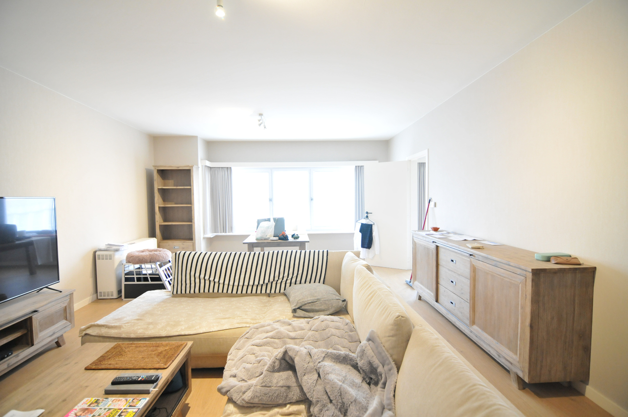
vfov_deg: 71.9
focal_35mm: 16
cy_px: 208
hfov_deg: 95.0
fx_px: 287
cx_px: 314
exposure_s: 1/60
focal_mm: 11
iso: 1100
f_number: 2.8
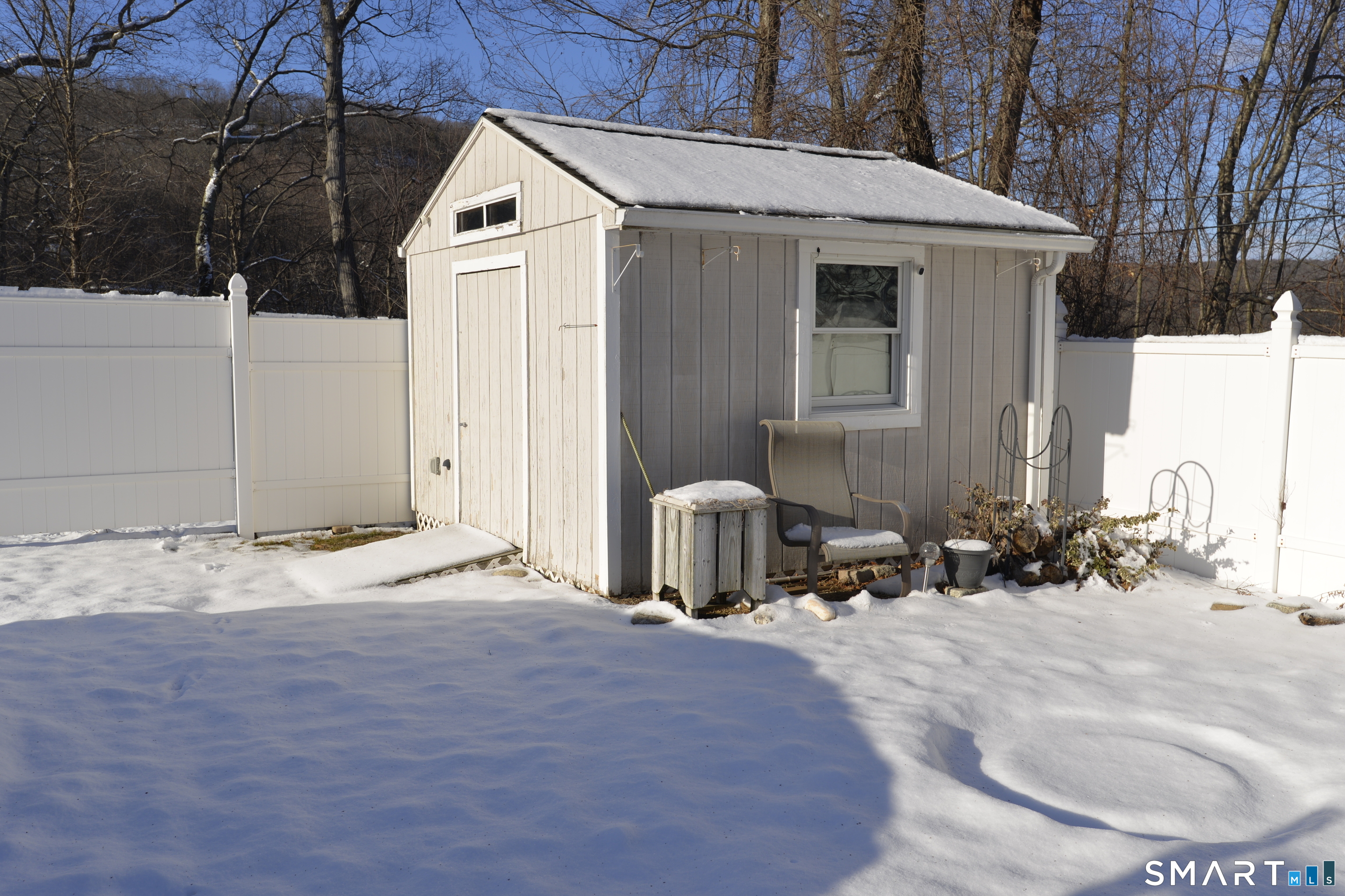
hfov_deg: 61.9
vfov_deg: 43.6
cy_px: 448
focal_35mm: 30
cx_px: 672
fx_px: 1121
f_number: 9
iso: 100
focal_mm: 30
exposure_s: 1/320
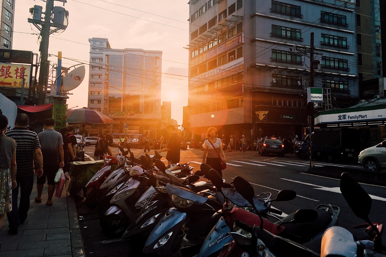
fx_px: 332
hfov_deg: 60.3
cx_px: 196
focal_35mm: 31
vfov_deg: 42.2
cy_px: 109
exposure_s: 1/1068
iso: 25
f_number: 2.2
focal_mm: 4.15
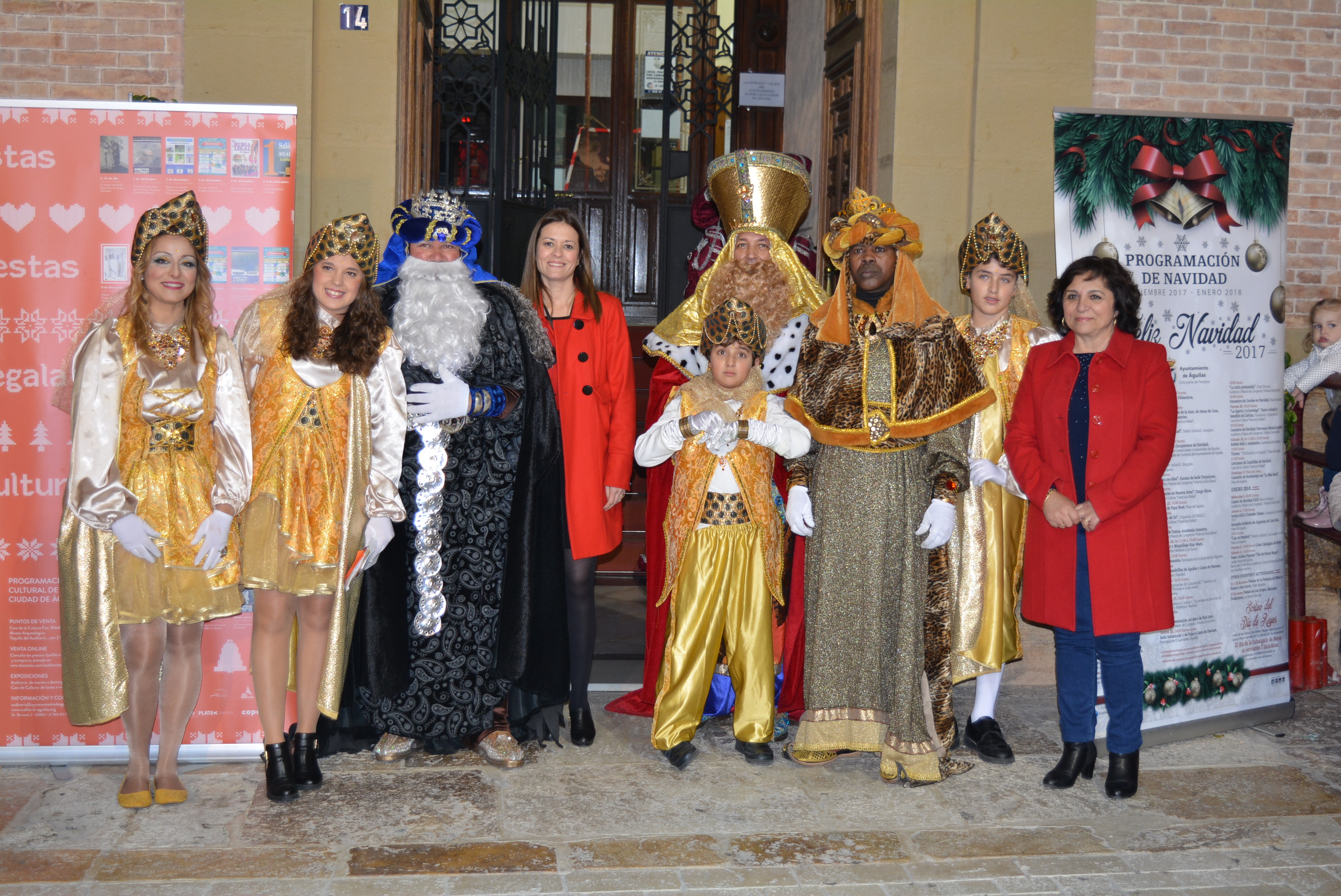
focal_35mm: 46
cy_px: 448
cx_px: 670
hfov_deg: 42.3
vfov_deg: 29.0
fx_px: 1733
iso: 400
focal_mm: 31
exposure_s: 1/60
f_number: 4.2
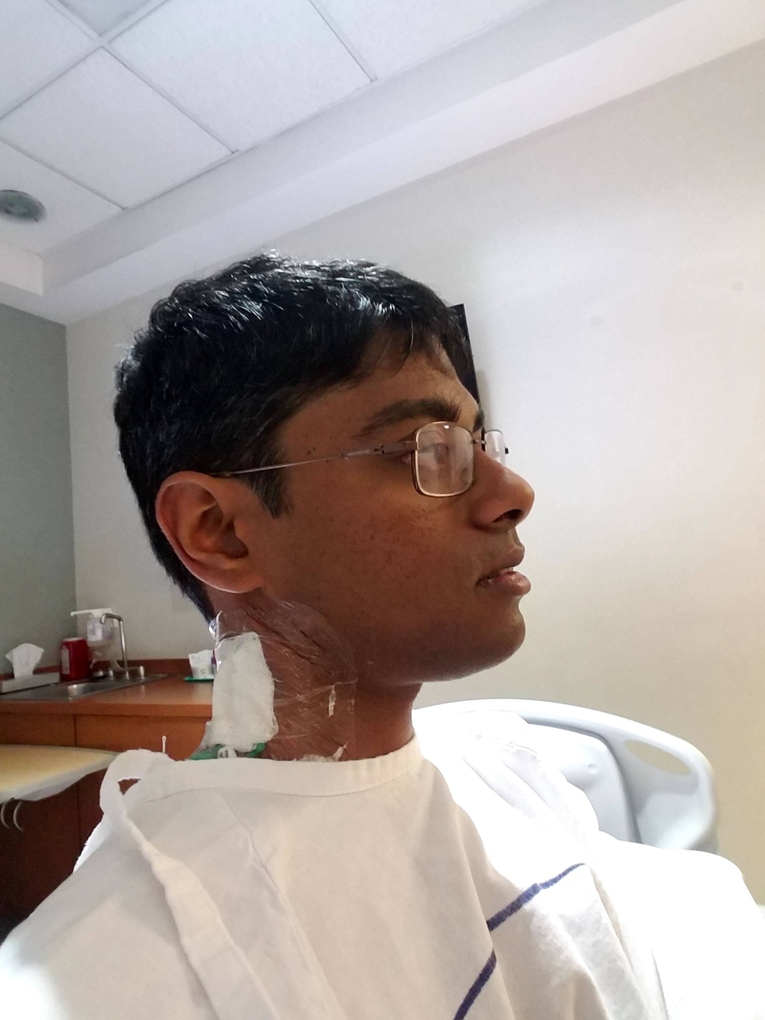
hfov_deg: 63.4
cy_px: 510
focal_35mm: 21
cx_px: 382
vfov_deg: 79.0
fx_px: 619
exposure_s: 1/15
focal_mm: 2.1
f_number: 1.7
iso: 250
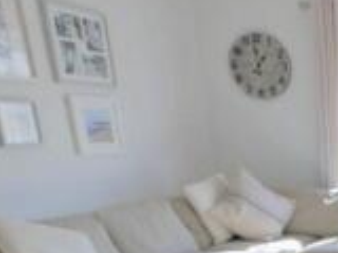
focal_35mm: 51
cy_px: 300
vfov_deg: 25.7
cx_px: 505
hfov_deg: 26.9
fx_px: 498
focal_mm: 7
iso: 200
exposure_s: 1/125
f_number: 4
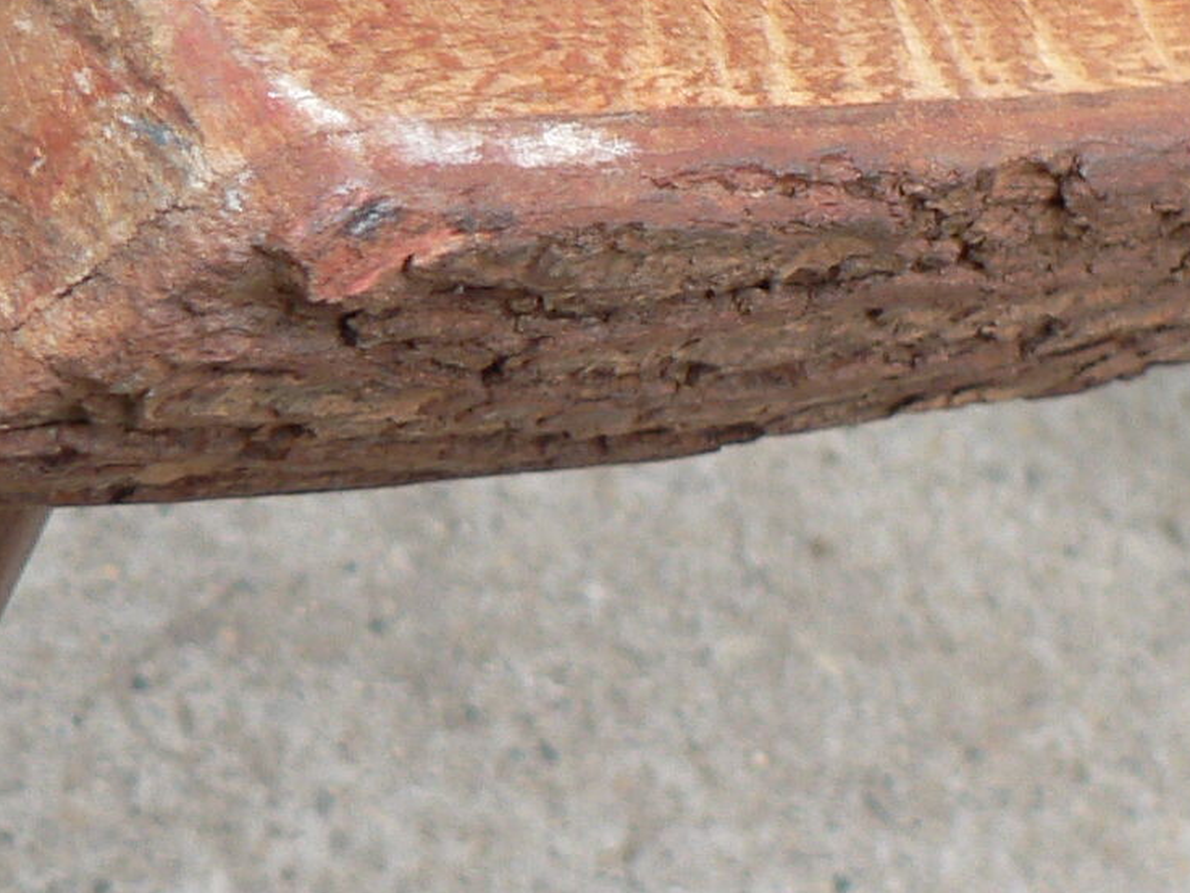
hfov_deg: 15.7
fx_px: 4298
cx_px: 924
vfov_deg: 11.8
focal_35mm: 125
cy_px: 66
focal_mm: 6
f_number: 2.8
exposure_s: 1/40
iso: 80
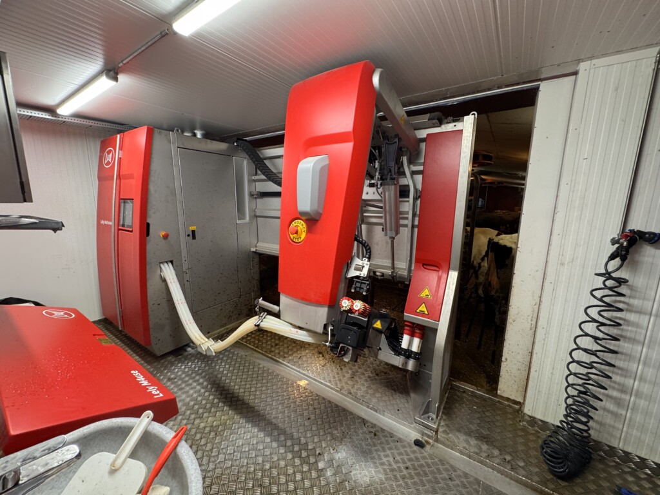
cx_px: 330
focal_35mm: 14
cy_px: 248
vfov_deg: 85.7
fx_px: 267
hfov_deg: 102.1
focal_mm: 2.22
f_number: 2.2
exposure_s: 1/50
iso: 200
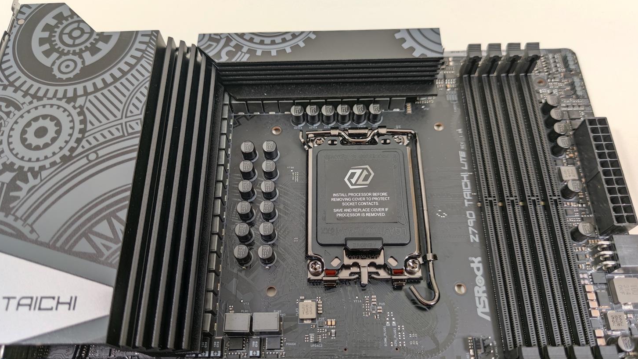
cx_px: 319
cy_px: 181
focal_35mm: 27
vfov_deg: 42.9
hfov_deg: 69.9
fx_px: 457
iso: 351
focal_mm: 6.78
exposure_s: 1/33
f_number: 1.85
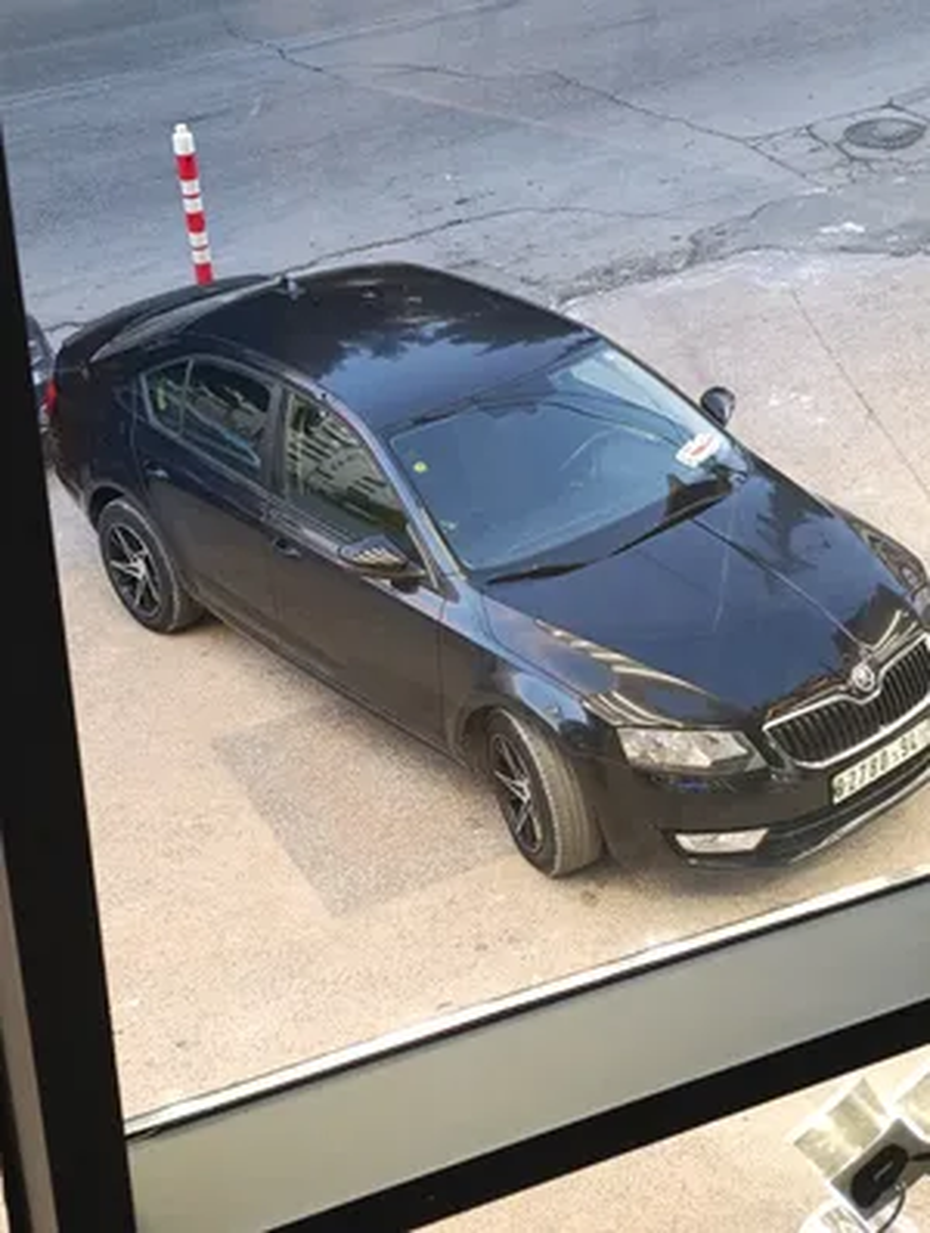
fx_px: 821
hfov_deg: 59.0
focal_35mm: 23
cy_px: 616
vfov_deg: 73.8
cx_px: 465
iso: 1000
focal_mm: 6.14
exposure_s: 1/100
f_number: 1.6
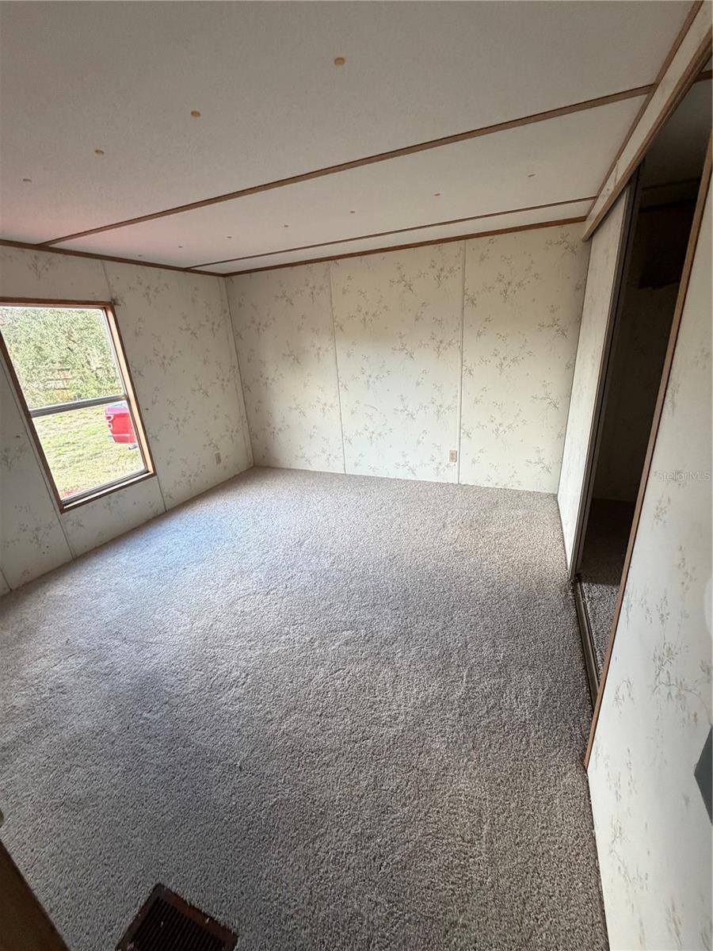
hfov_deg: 85.7
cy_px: 476
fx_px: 384
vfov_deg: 102.1
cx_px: 356
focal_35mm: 14
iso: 320
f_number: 2.2
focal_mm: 2.22
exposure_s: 1/121
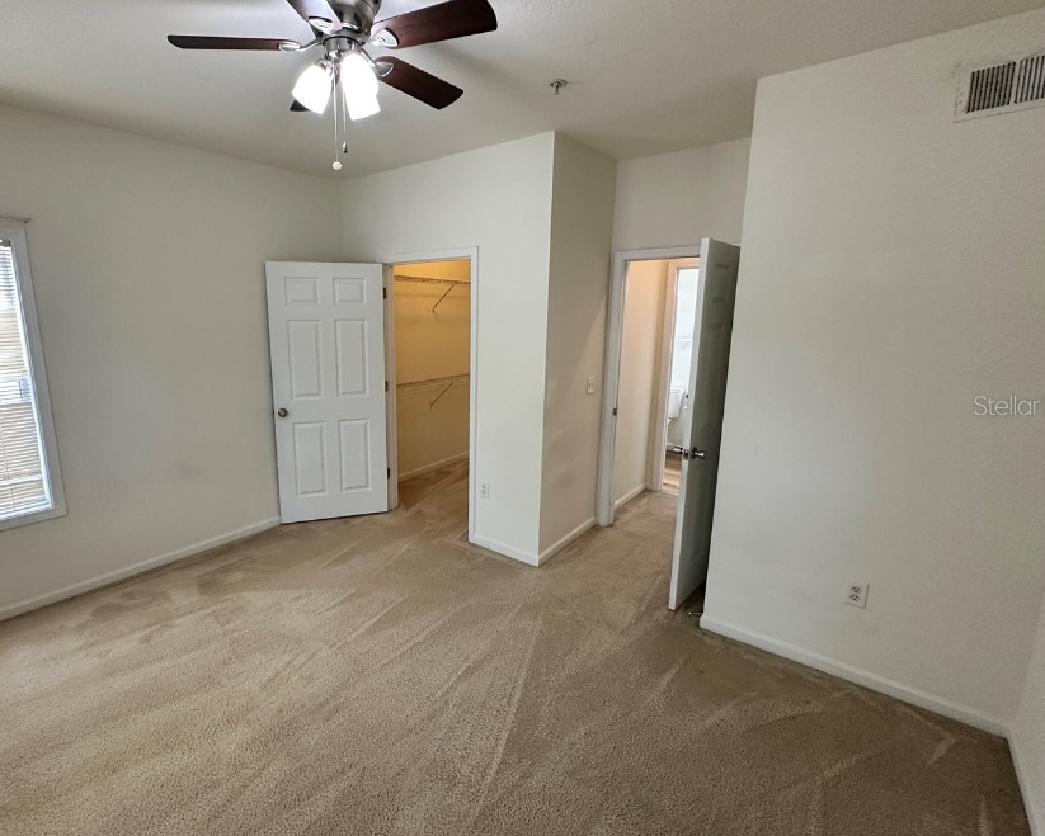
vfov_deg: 77.0
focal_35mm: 17
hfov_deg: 89.0
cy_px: 405
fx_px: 526
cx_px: 443
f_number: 2.2
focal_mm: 2.22
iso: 250
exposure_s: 1/120
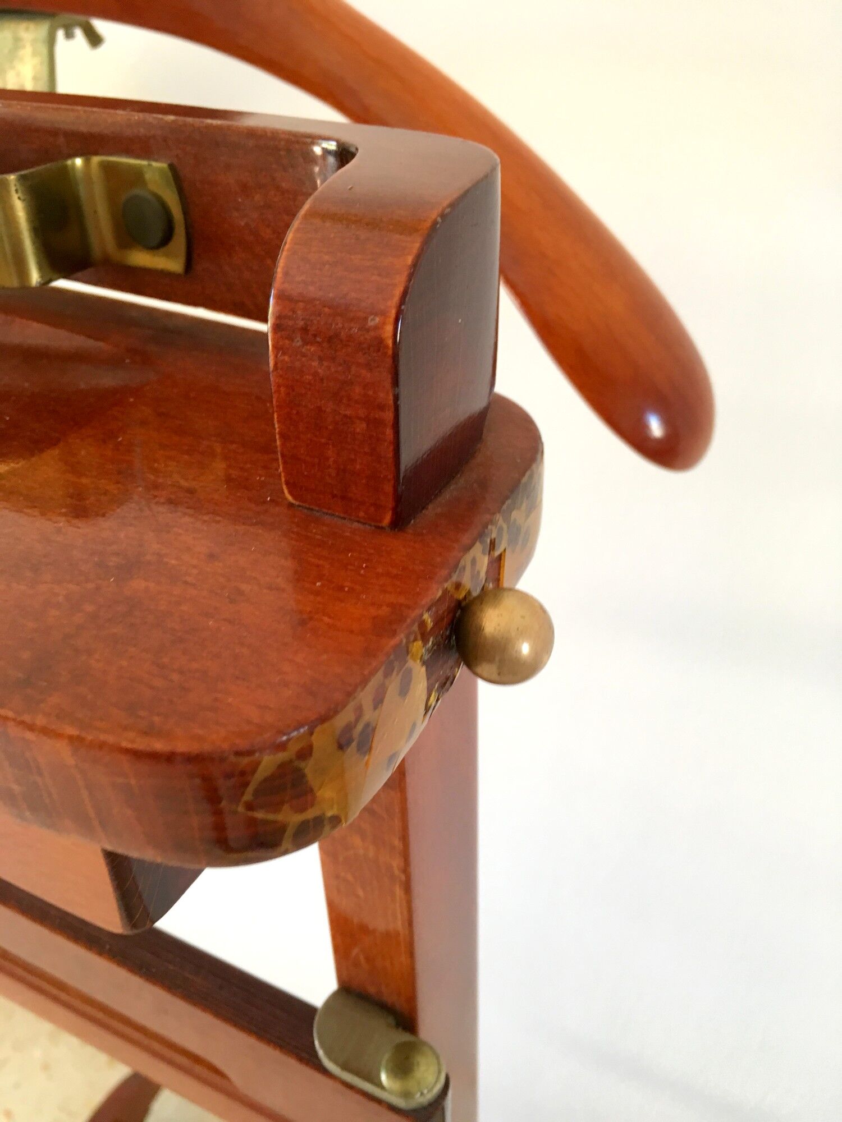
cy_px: 561
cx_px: 421
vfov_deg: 61.7
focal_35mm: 29
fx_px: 941
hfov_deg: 48.2
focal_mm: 4.15
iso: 125
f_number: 2.2
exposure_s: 1/33
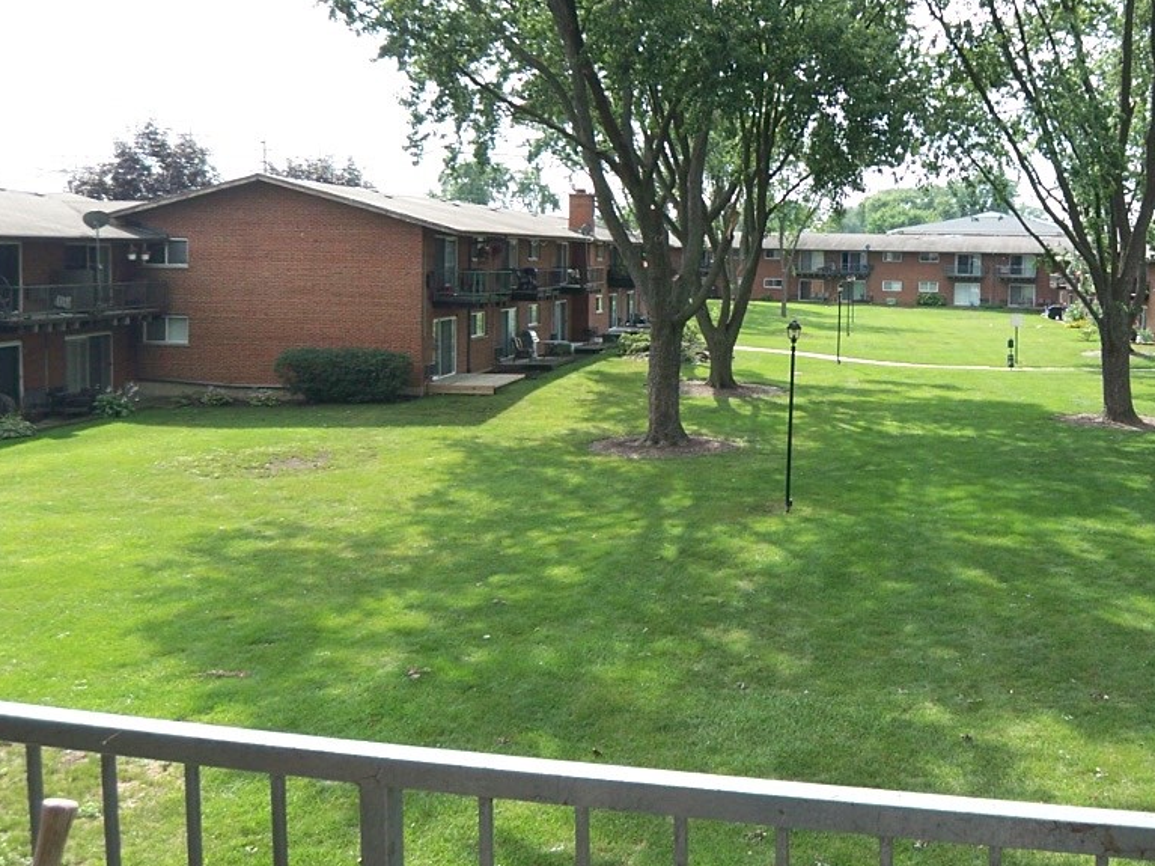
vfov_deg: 39.1
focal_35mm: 36
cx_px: 869
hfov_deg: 49.3
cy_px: 279
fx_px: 1201
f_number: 2.8
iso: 50
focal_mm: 3.8
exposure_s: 1/250
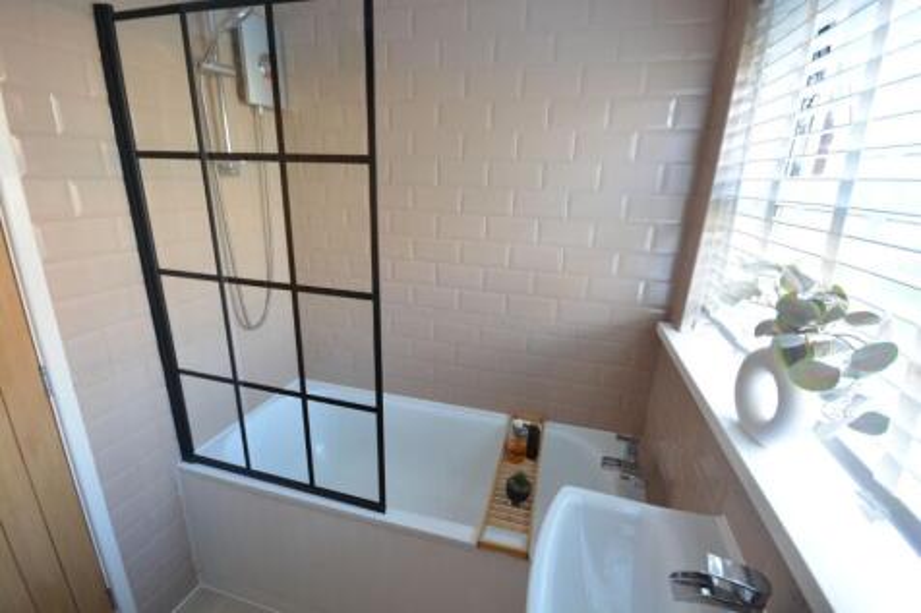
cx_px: 460
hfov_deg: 100.4
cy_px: 306
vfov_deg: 77.3
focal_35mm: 15
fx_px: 384
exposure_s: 1/4
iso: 400
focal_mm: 10
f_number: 8
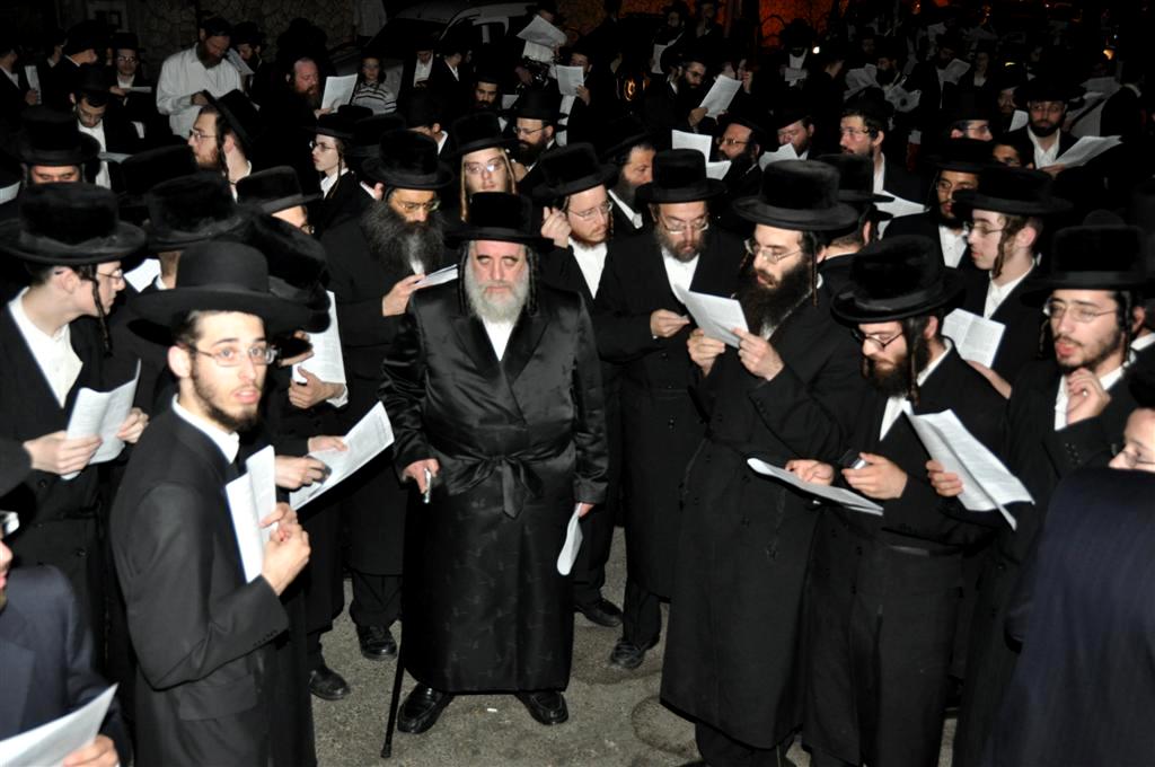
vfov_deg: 34.1
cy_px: 384
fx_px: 1250
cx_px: 578
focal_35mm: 39
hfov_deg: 49.6
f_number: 4
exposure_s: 1/60
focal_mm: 26
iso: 800
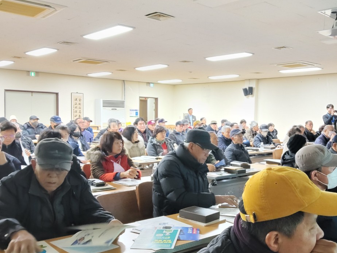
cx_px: 210
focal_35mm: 36
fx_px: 350
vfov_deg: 39.6
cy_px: 139
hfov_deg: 50.8
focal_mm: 3.98
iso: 1000
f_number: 1.8
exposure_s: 1/24
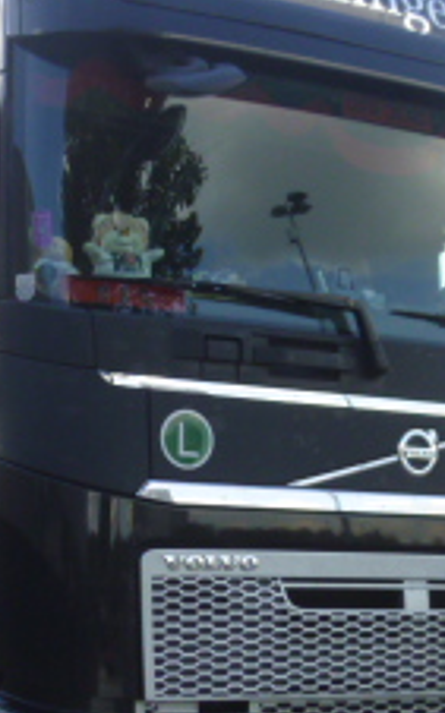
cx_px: 79
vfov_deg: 27.4
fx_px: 1457
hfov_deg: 17.2
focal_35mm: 75
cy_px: 461
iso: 100
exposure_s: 1/250
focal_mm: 4.5
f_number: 3.1
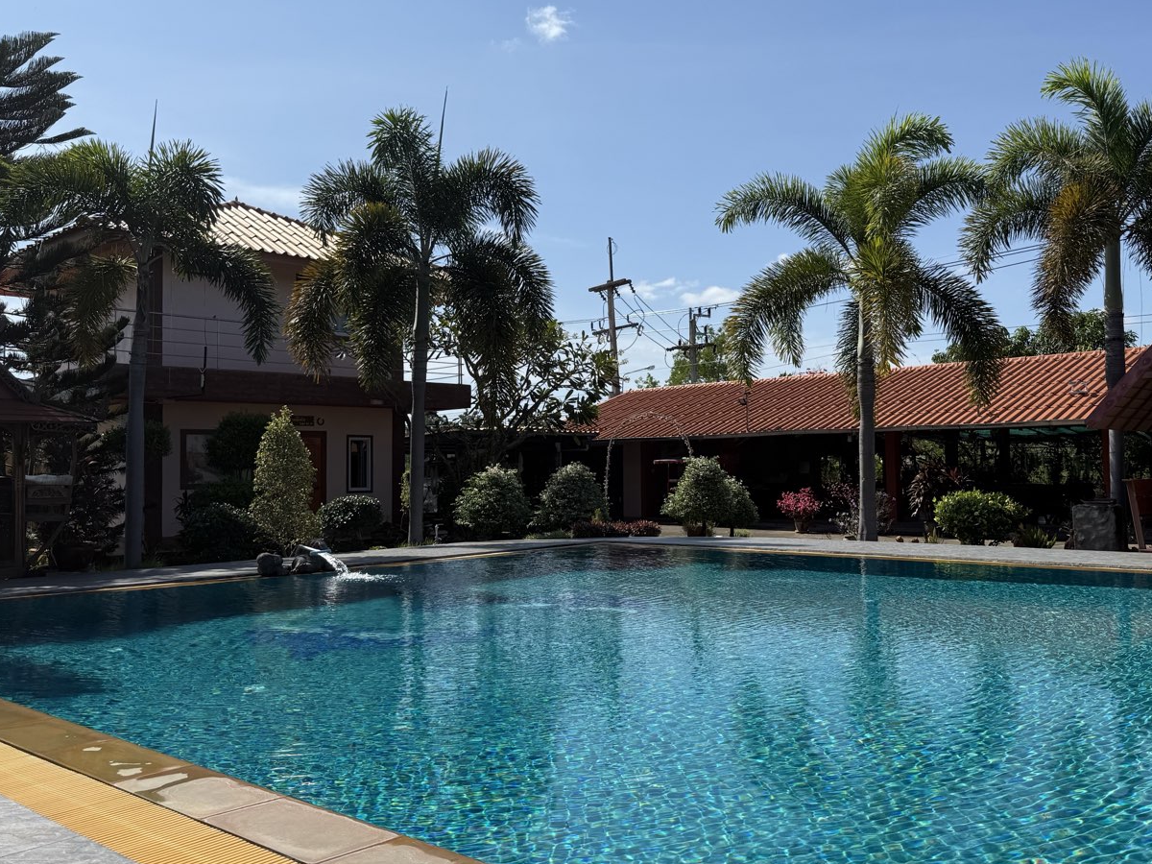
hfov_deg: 56.0
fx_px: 1065
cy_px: 414
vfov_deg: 44.2
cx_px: 732
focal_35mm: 32
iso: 80
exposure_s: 1/6173
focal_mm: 6.76
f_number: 1.78
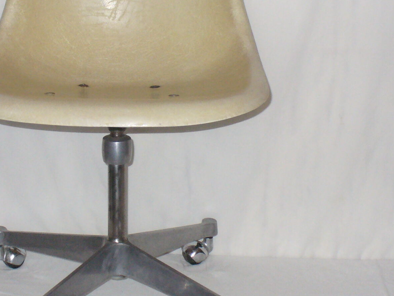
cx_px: 168
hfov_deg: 24.4
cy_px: 97
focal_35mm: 80
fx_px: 911
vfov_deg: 18.4
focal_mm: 6.1
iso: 200
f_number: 2.8
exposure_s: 1/30
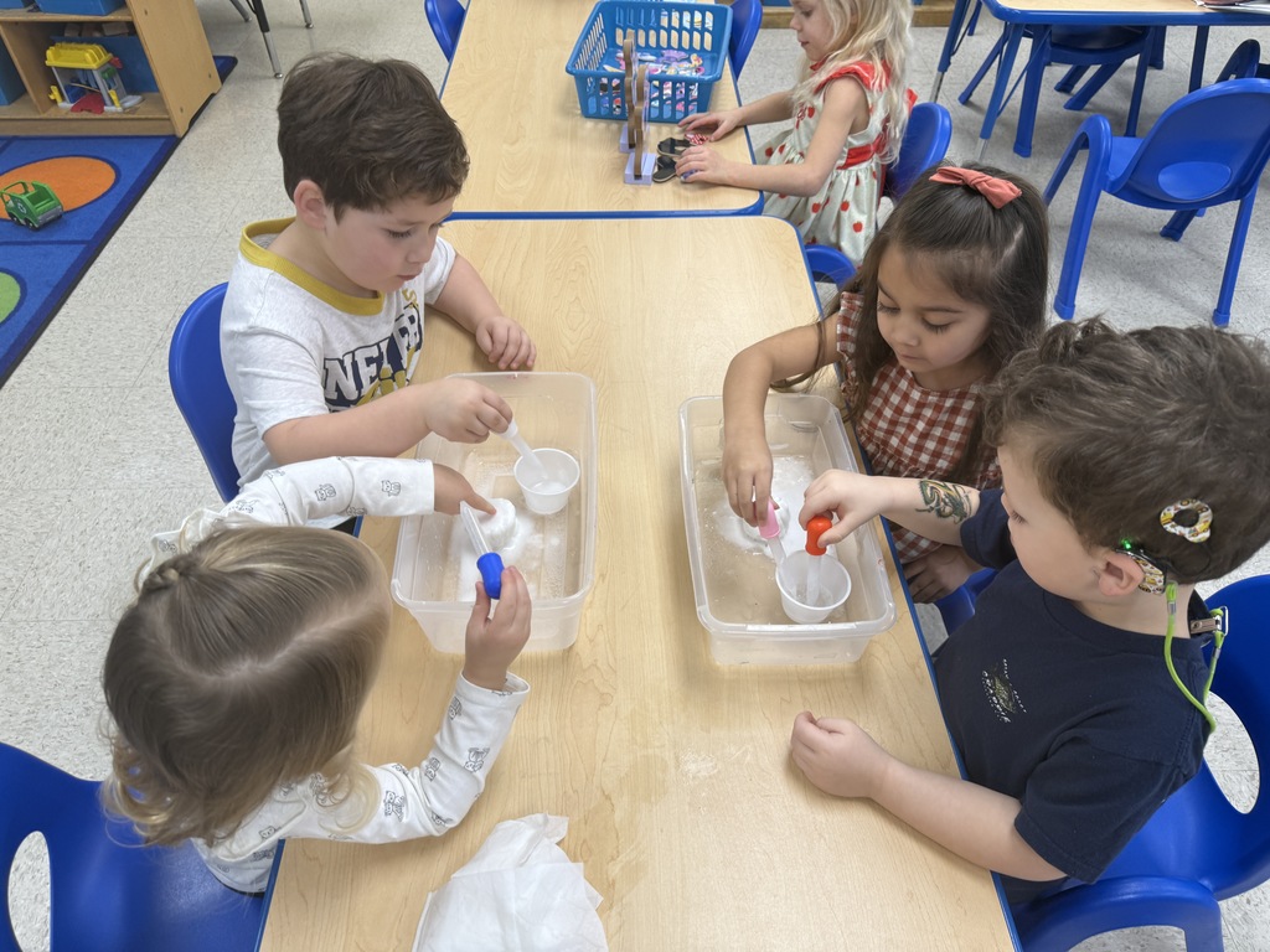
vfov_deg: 56.8
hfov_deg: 71.6
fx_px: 881
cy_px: 476
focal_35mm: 24
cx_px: 635
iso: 100
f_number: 1.78
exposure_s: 1/120
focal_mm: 6.76
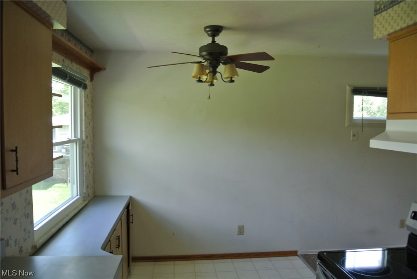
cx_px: 208
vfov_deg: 48.0
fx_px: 313
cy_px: 140
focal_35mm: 27
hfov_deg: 67.3
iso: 200
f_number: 3.5
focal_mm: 10
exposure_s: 1/60
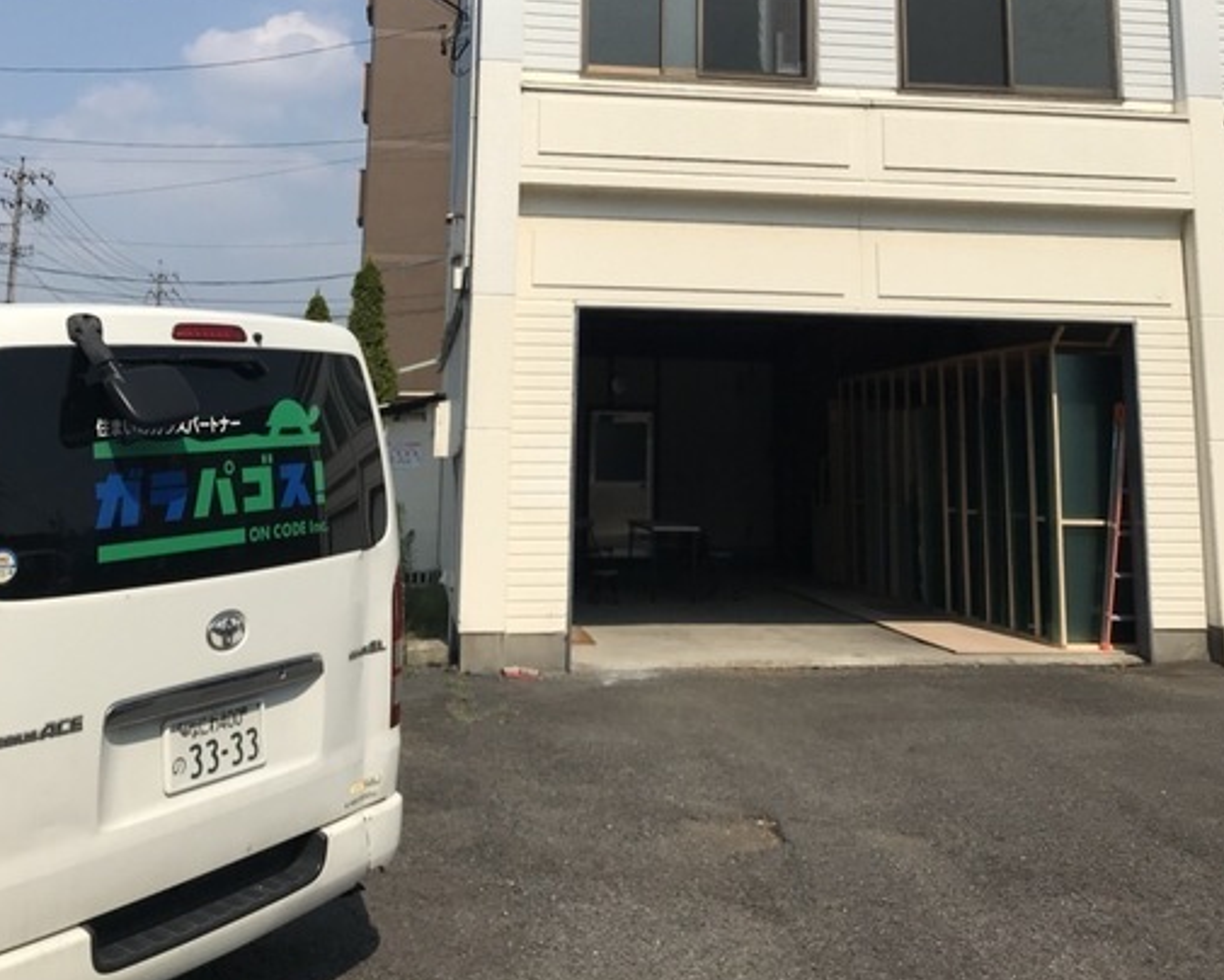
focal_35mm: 39
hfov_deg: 46.8
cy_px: 196
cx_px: 633
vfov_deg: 36.9
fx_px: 1413
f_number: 1.8
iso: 20
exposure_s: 1/4808
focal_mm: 3.99
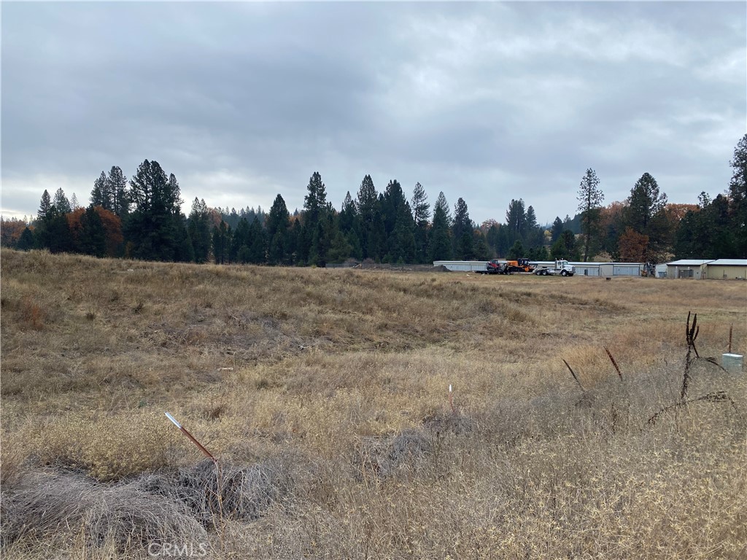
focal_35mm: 26
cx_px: 374
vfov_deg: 53.1
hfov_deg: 67.3
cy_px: 280
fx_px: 561
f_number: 1.8
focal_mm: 4.25
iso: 32
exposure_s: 1/1232
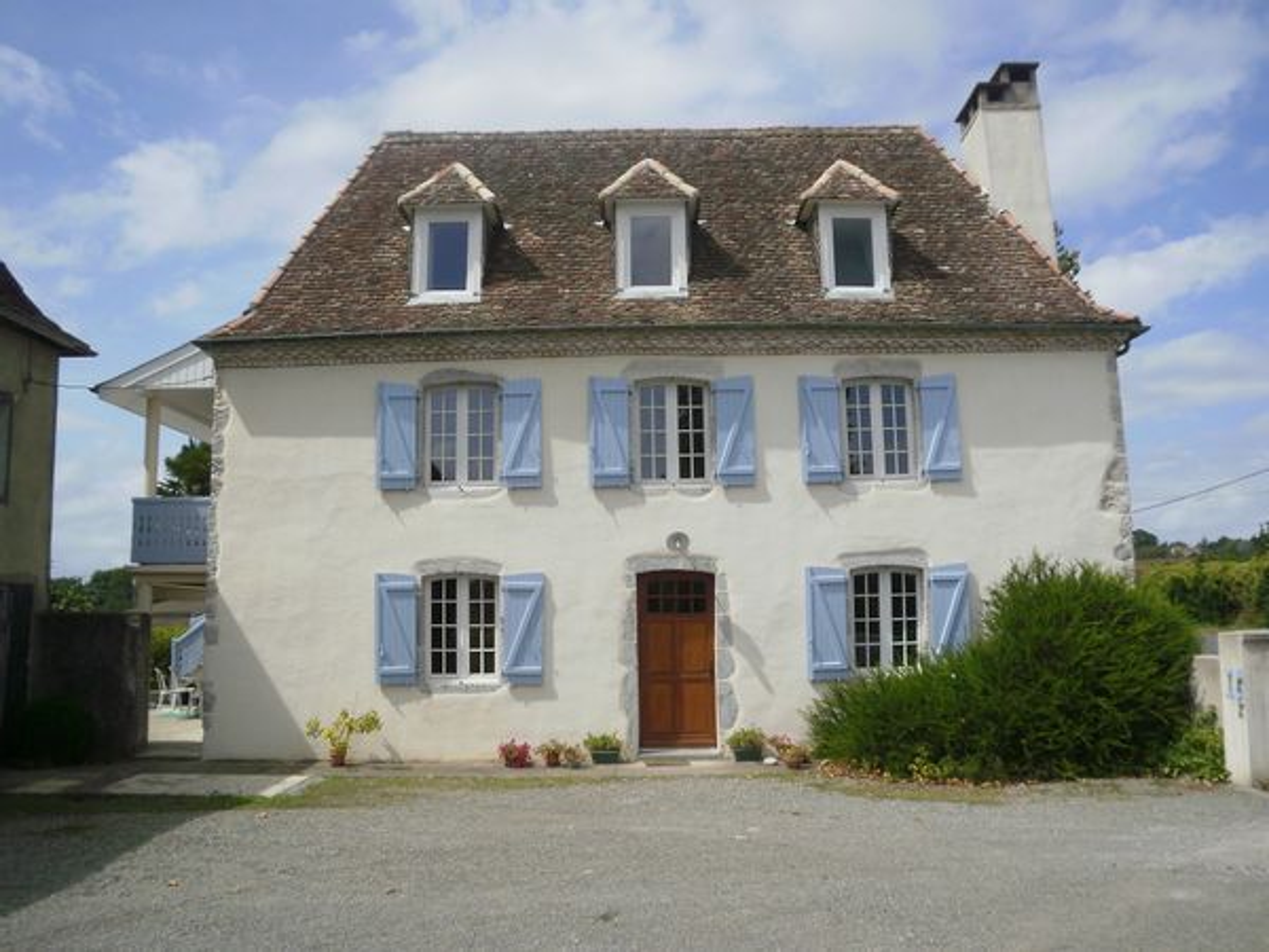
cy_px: 476
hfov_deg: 58.4
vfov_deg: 45.4
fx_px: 1136
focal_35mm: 31
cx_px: 634
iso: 100
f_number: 8.5
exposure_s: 1/320
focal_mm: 5.45
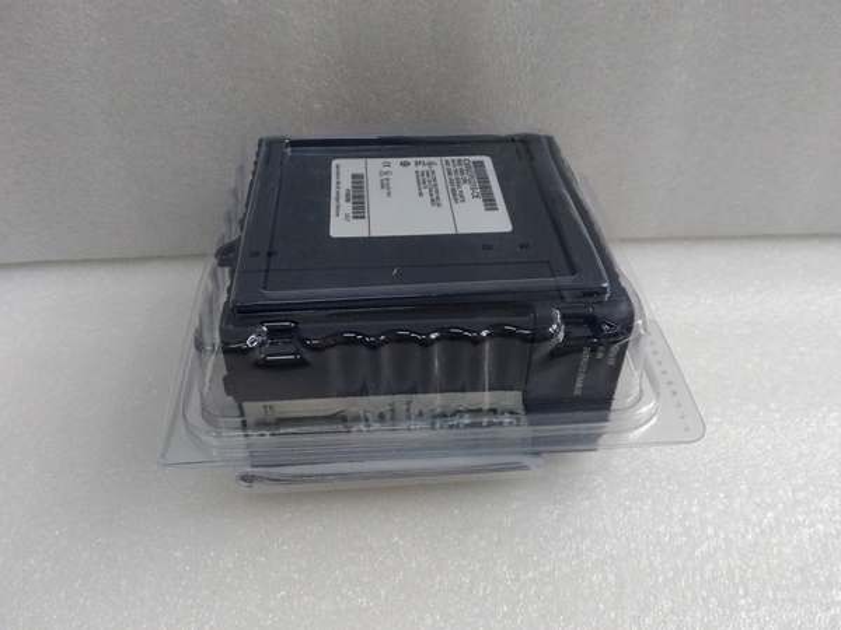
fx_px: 656
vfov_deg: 51.4
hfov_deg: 65.3
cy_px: 315
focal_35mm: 27
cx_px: 420
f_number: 2
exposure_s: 1/33
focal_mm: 3.79
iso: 407
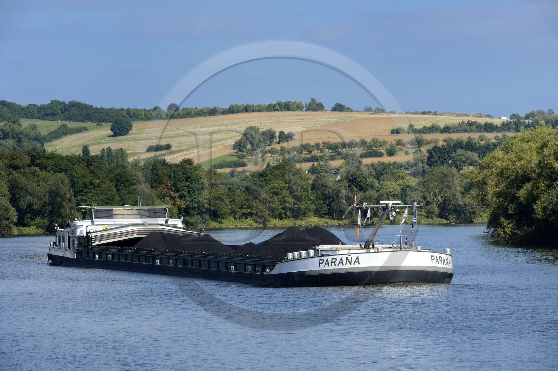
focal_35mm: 200
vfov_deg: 6.9
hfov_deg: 10.3
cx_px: 279
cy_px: 186
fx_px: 3097
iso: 200
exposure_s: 1/200
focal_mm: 200
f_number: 14
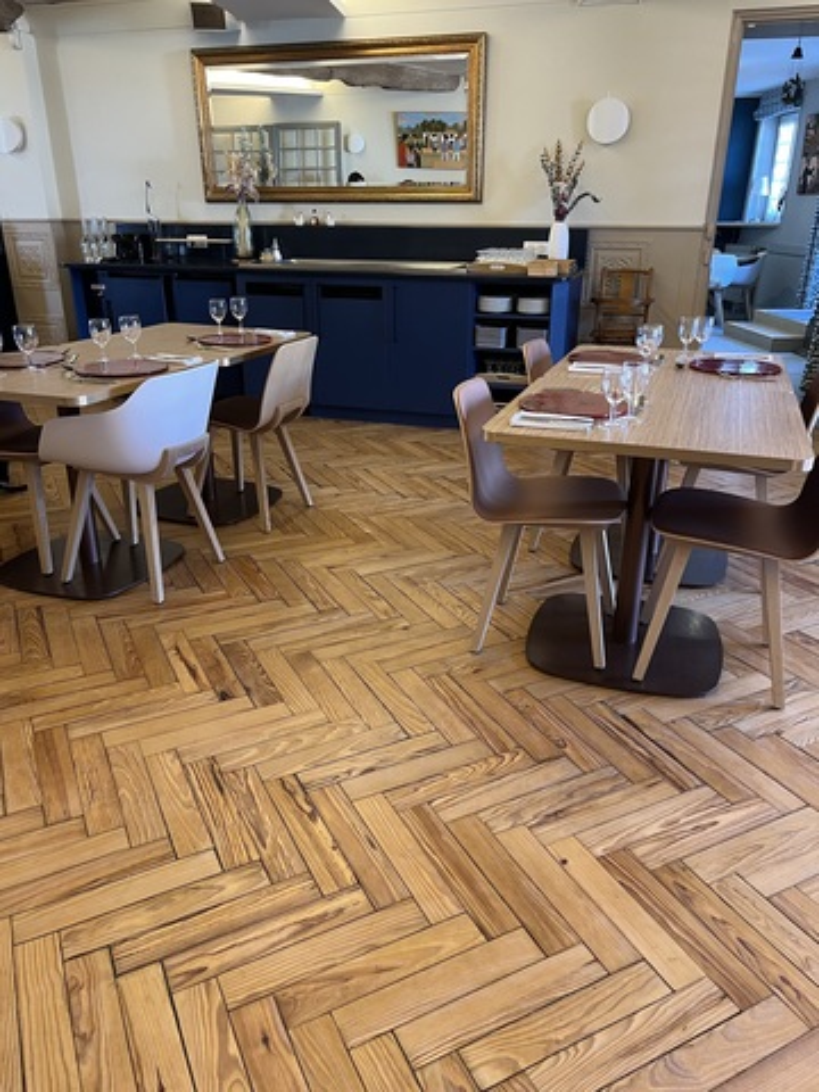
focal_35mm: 26
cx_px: 410
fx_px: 820
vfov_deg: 67.3
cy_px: 546
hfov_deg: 53.1
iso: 125
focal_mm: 5.7
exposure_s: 1/50
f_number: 1.5
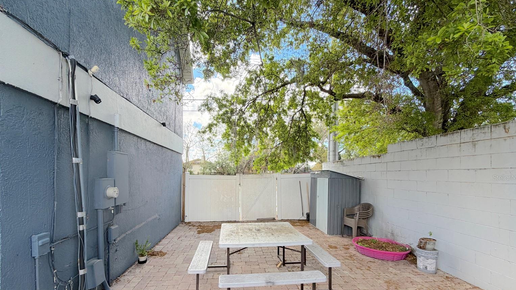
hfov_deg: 99.4
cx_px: 254
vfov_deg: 66.3
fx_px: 219
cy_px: 177
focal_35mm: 16
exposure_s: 1/160
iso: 64
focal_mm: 2.22
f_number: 2.2
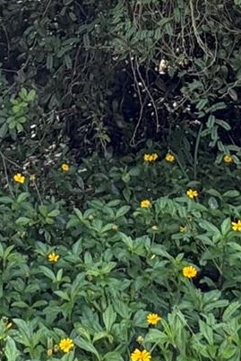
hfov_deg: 17.8
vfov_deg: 22.4
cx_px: -21
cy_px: -185
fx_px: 742
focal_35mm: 74
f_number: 2.2
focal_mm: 2.22
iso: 64
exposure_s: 1/288
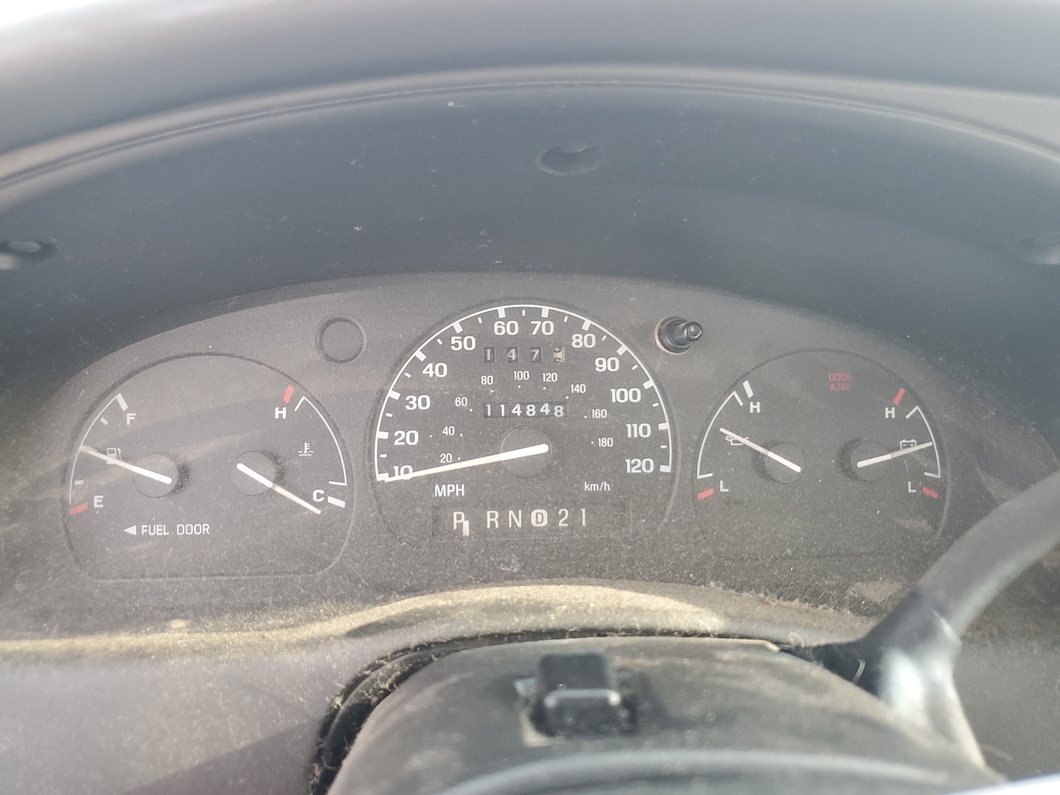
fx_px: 796
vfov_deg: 53.1
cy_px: 398
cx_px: 530
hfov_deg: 67.3
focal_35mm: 26
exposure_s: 1/120
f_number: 1.5
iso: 81
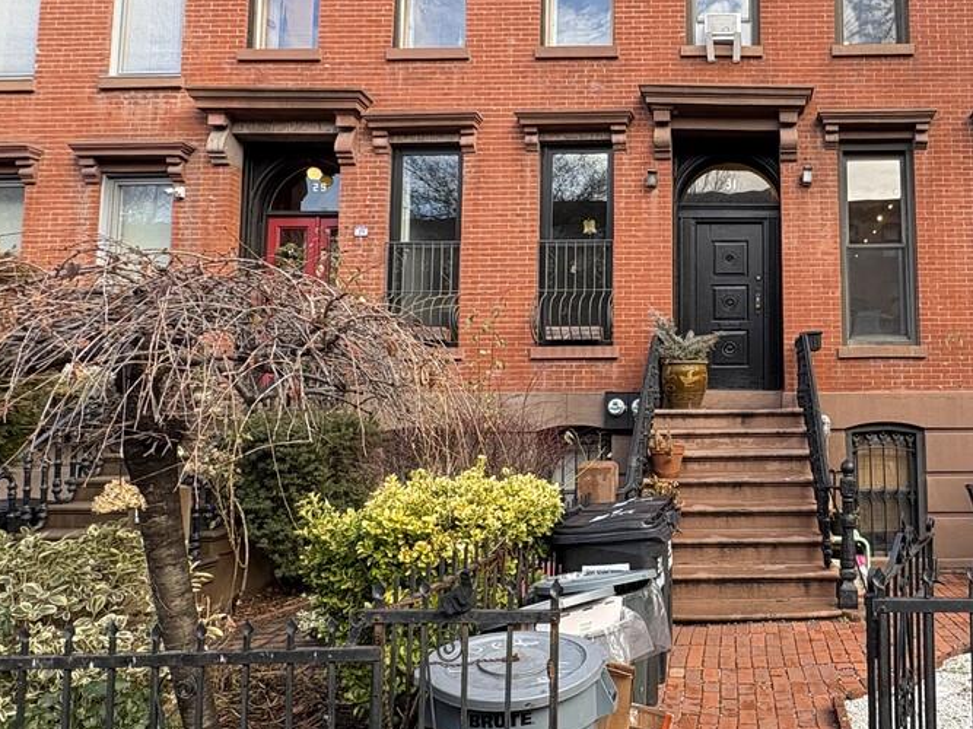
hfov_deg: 59.9
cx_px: 733
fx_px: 787
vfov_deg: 49.7
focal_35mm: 28
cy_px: 347
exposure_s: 1/99
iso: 64
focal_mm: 2.22
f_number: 2.2
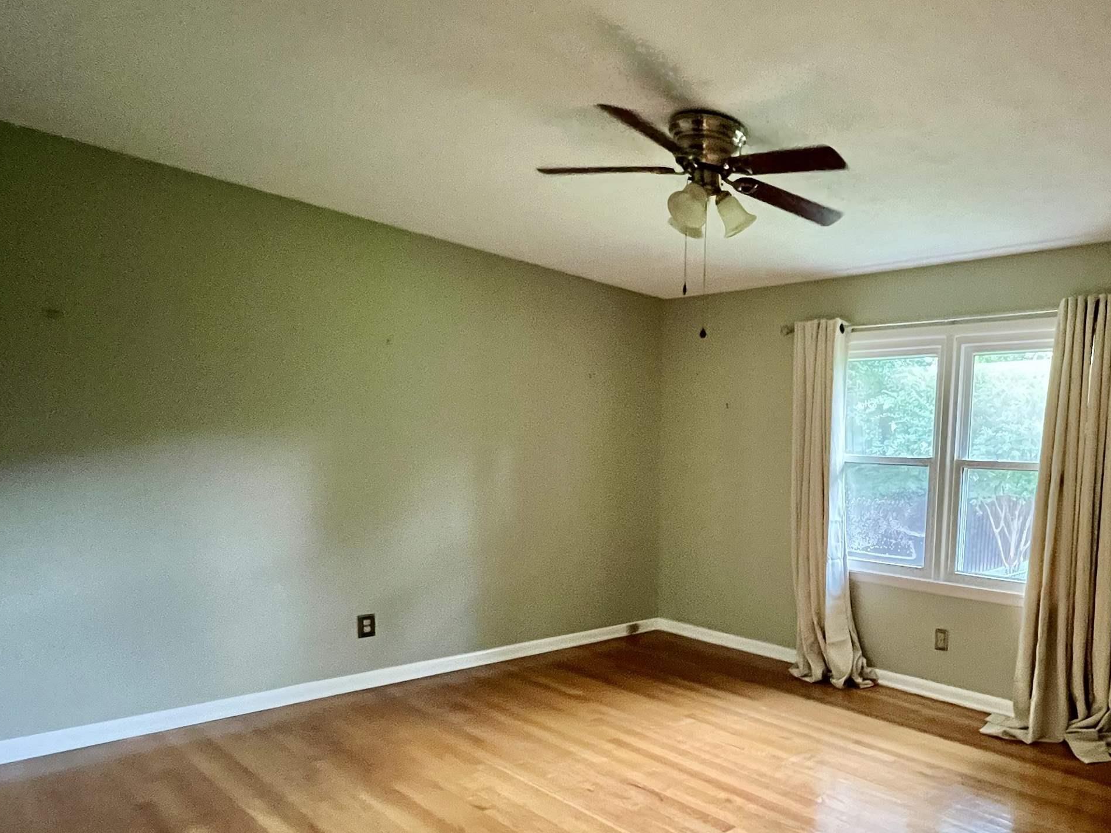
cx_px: 851
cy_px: 548
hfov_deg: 72.7
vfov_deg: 62.0
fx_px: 674
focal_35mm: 21
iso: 800
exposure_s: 1/60
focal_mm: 1.57
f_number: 1.8
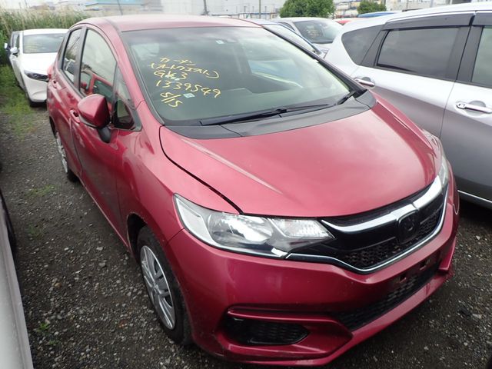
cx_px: 246
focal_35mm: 25
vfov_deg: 54.9
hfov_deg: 69.4
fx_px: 355
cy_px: 184
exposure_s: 1/320
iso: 100
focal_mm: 4.5
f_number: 2.8
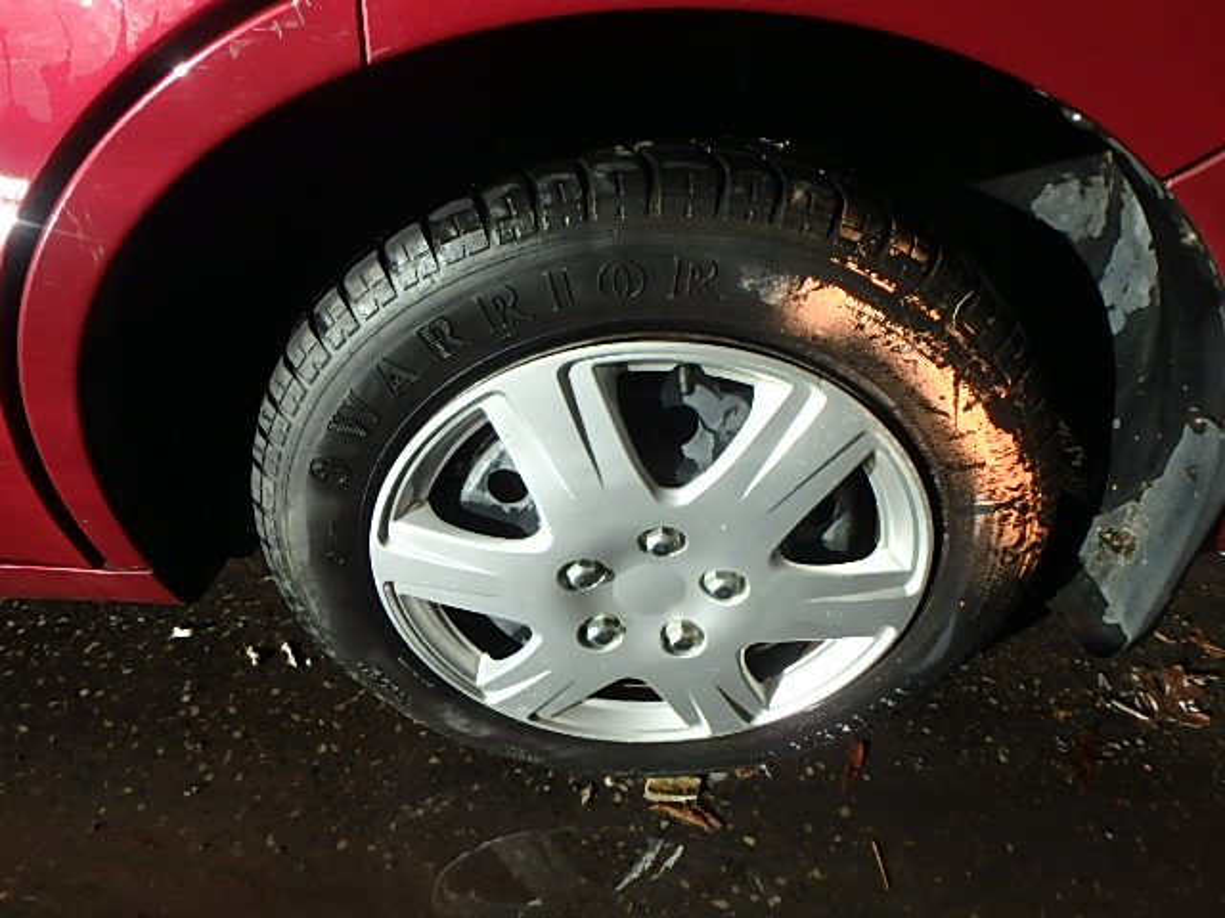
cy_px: 459
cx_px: 612
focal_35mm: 21
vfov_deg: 63.4
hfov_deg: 79.0
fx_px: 743
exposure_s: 1/640
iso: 125
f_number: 3.5
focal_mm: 3.7
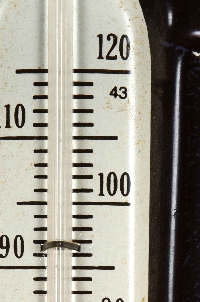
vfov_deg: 5.2
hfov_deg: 3.5
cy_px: 369
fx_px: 3283
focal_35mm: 392
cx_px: 67
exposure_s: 1/160
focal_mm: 105
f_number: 20
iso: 200
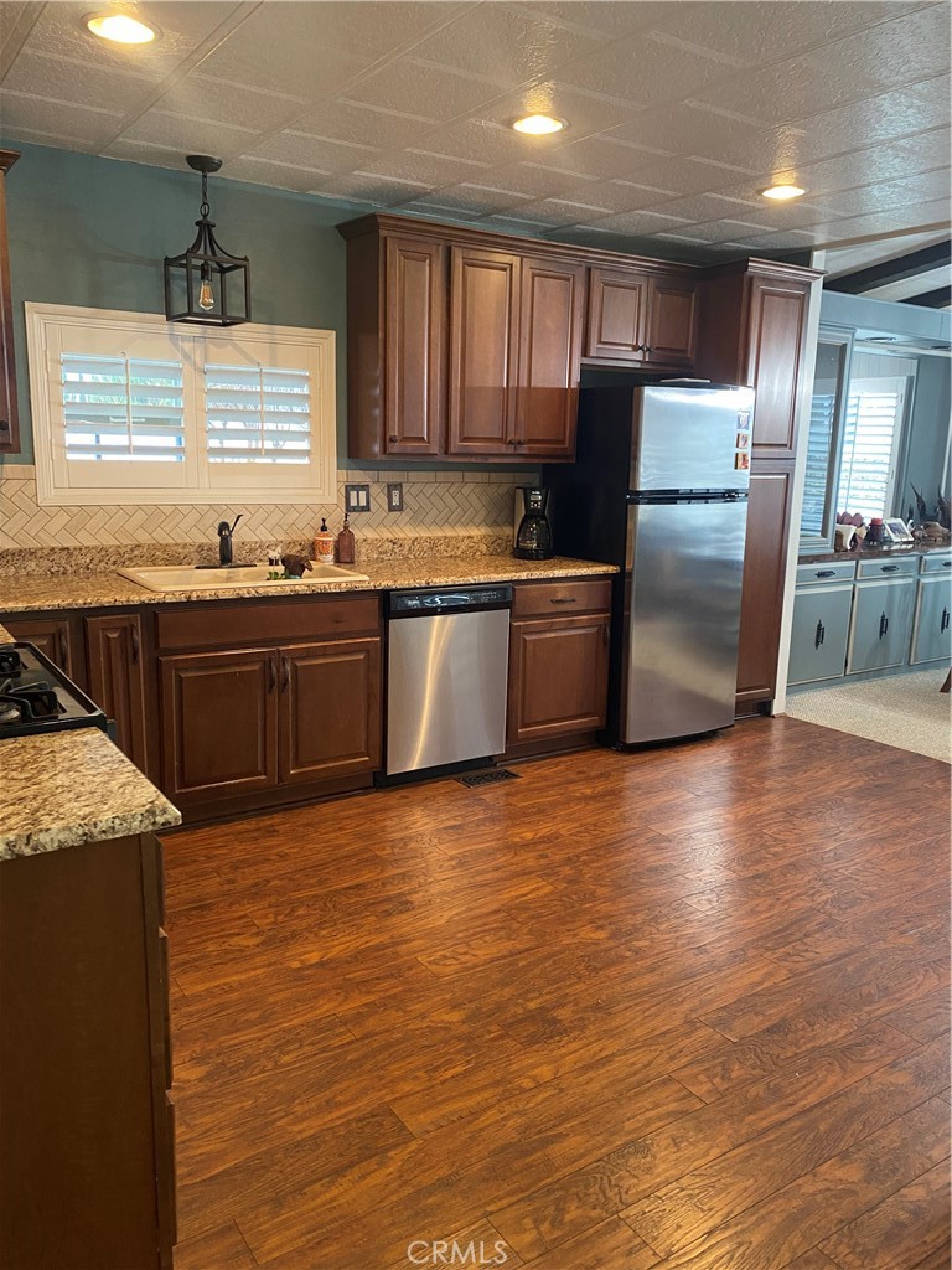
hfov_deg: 53.1
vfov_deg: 67.3
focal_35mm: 26
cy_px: 635
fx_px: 953
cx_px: 476
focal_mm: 4.25
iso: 320
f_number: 1.8
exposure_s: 1/40
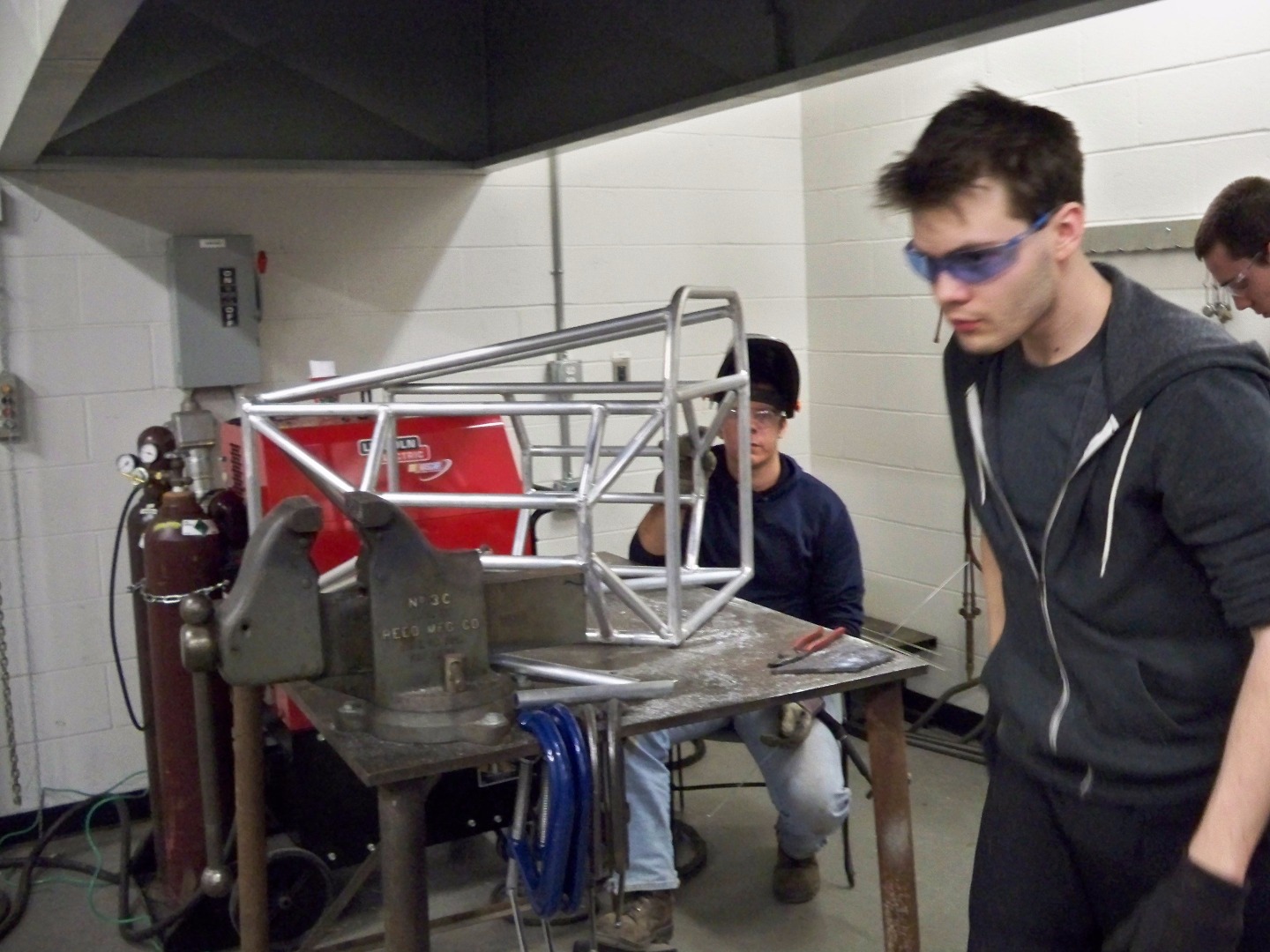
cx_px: 635
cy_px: 476
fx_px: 1284
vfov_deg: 40.7
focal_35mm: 35
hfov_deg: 52.6
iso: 640
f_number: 3.1
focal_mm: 6.3
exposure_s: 1/30
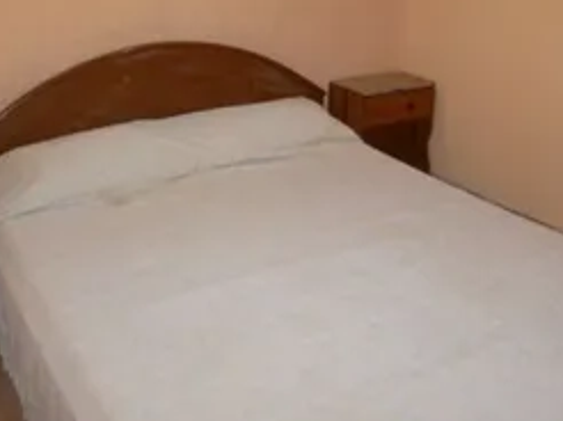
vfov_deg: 32.3
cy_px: 64
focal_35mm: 43
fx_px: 699
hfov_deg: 43.8
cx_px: 311
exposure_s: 1/60
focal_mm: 4.3
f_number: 2.5
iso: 320
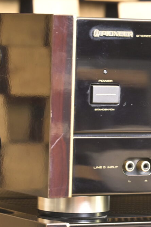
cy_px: 155
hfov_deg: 5.2
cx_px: 158
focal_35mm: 263
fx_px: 1655
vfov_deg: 7.8
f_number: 5.6
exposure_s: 1/15
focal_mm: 68
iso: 1600
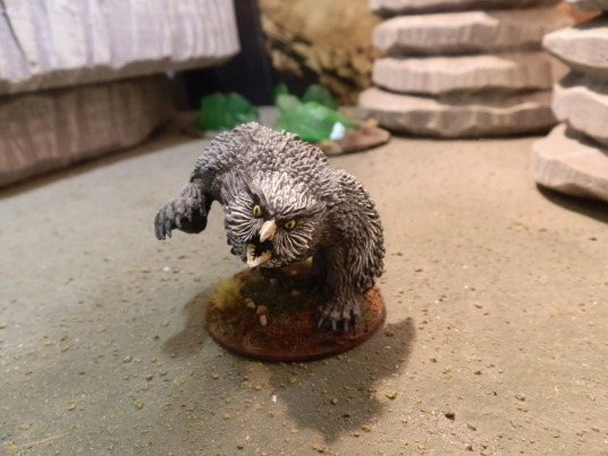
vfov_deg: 49.7
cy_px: 228
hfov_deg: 63.4
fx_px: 492
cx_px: 304
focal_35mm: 28
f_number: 3.1
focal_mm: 5
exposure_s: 1/30
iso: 400
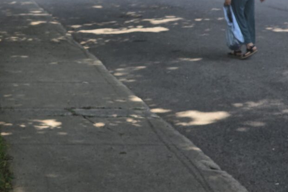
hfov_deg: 17.0
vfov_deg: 11.5
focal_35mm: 119
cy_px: 55
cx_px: 52
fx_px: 952
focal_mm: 7.9
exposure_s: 1/1019
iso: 50
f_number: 2.4
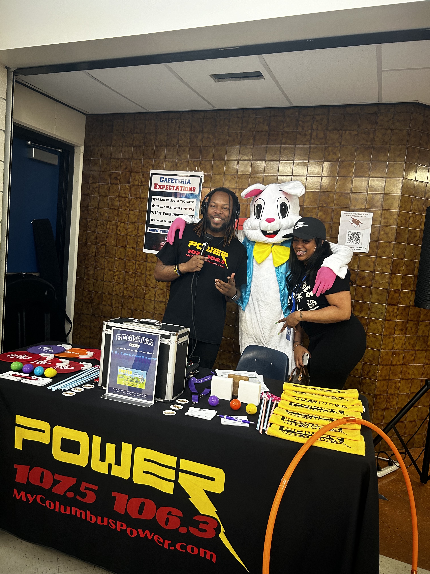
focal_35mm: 26
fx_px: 431
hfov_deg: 53.1
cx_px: 215
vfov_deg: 67.3
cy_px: 287
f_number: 1.5
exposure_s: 1/60
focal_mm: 5.7
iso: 250
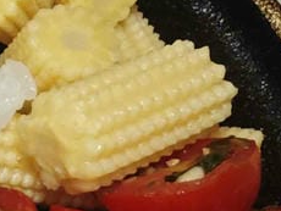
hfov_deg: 12.2
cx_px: -443
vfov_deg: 11.3
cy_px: 410
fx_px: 975
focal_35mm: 120
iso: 80
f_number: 1.8
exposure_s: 1/120
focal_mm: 2.03
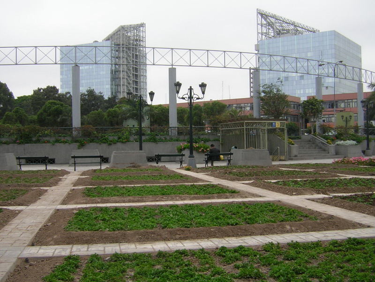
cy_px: 141
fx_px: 466
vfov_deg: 33.6
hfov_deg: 43.9
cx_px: 188
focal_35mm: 43
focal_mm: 5.6
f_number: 5.6
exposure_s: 1/158
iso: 50
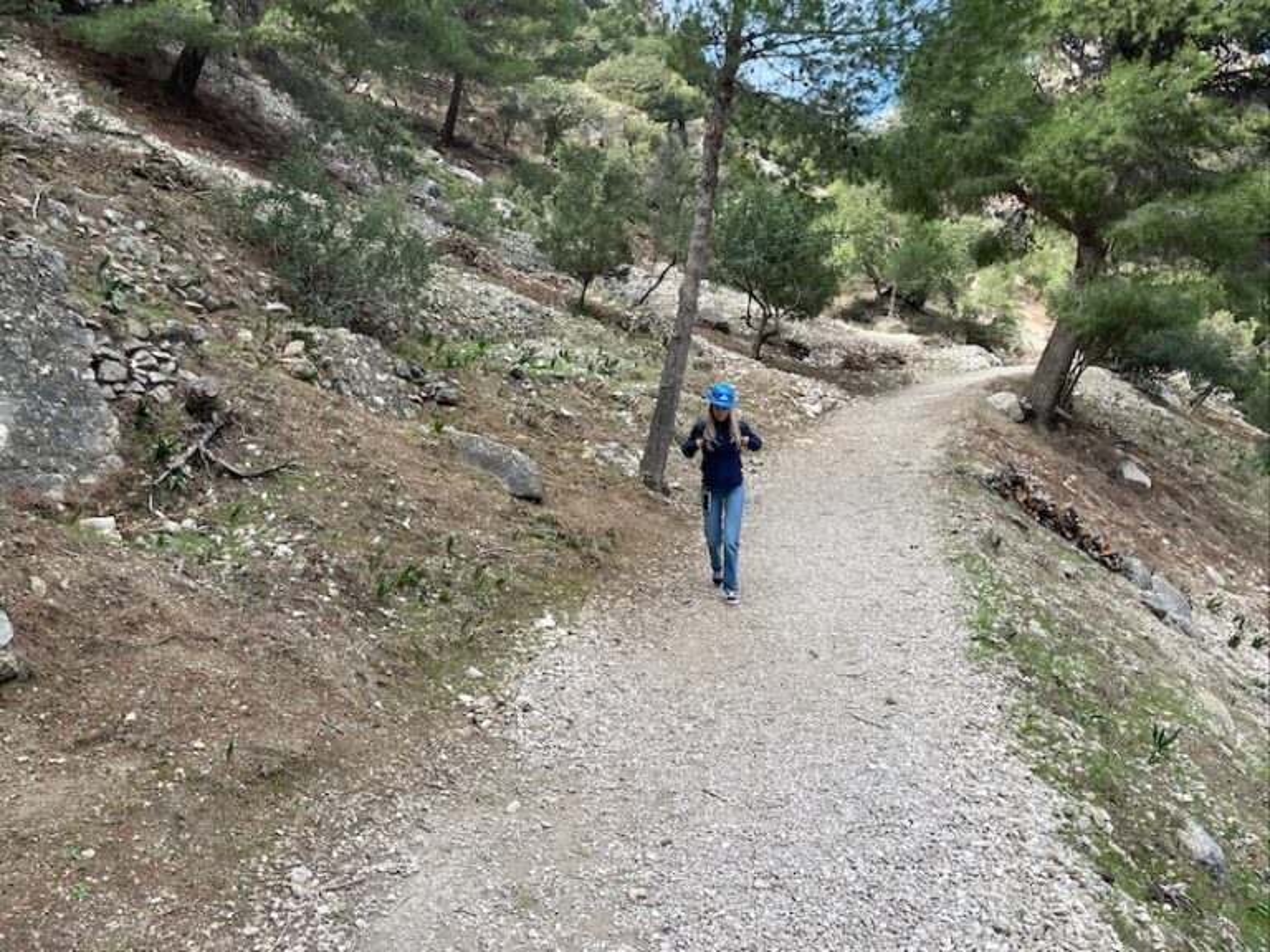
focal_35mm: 26
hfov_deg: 67.3
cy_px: 476
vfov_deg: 53.1
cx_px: 635
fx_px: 954
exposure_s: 1/609
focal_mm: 4.2
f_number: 1.6
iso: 32
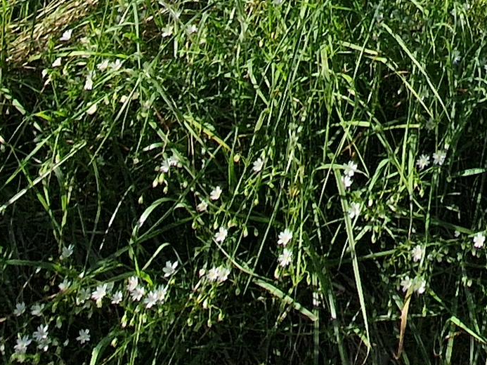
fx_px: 1055
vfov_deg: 12.4
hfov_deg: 21.8
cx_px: 726
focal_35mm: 75
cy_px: -633
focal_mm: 2.2
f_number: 2.2
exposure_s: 1/2184
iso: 50
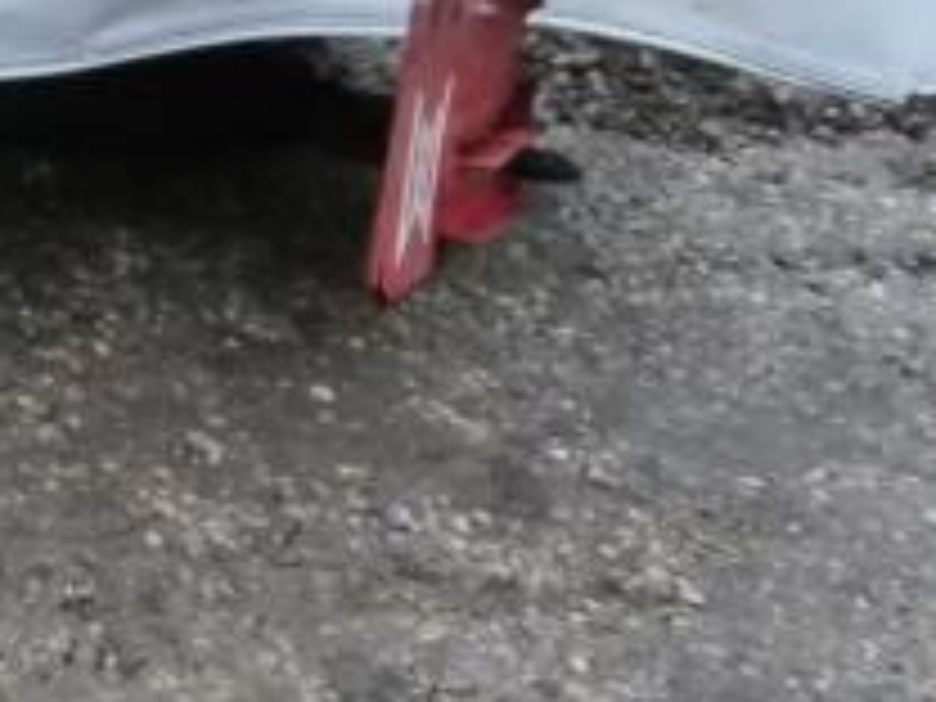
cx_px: -1170
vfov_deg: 9.8
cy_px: -189
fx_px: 4002
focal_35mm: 148
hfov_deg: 11.5
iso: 1600
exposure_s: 1/60
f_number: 3.6
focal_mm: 15
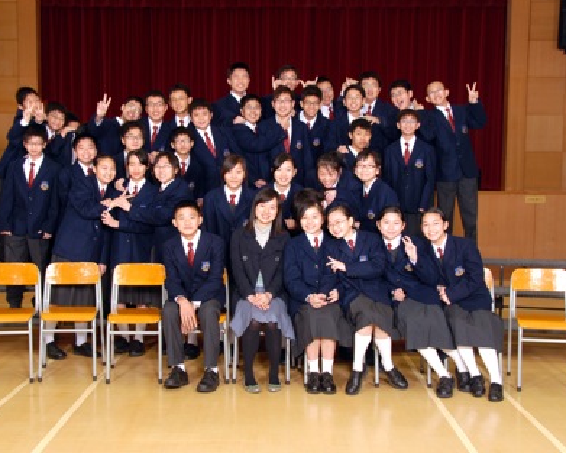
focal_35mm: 45
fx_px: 754
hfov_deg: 41.1
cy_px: 222
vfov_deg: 33.4
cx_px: 258
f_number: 7.1
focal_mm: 26
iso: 100
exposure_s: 1/13
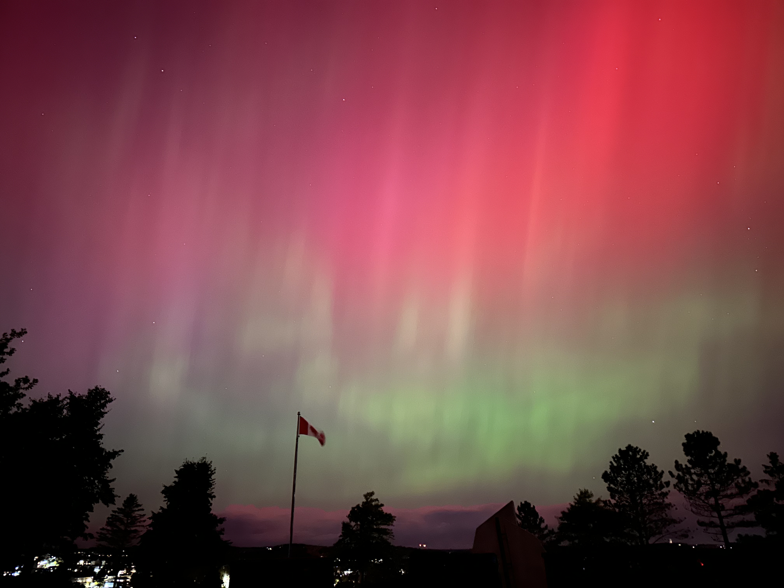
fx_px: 544
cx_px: 392
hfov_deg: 71.6
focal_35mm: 24
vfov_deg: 56.8
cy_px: 294
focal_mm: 6.86
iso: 2500
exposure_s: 1/2
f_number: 1.78
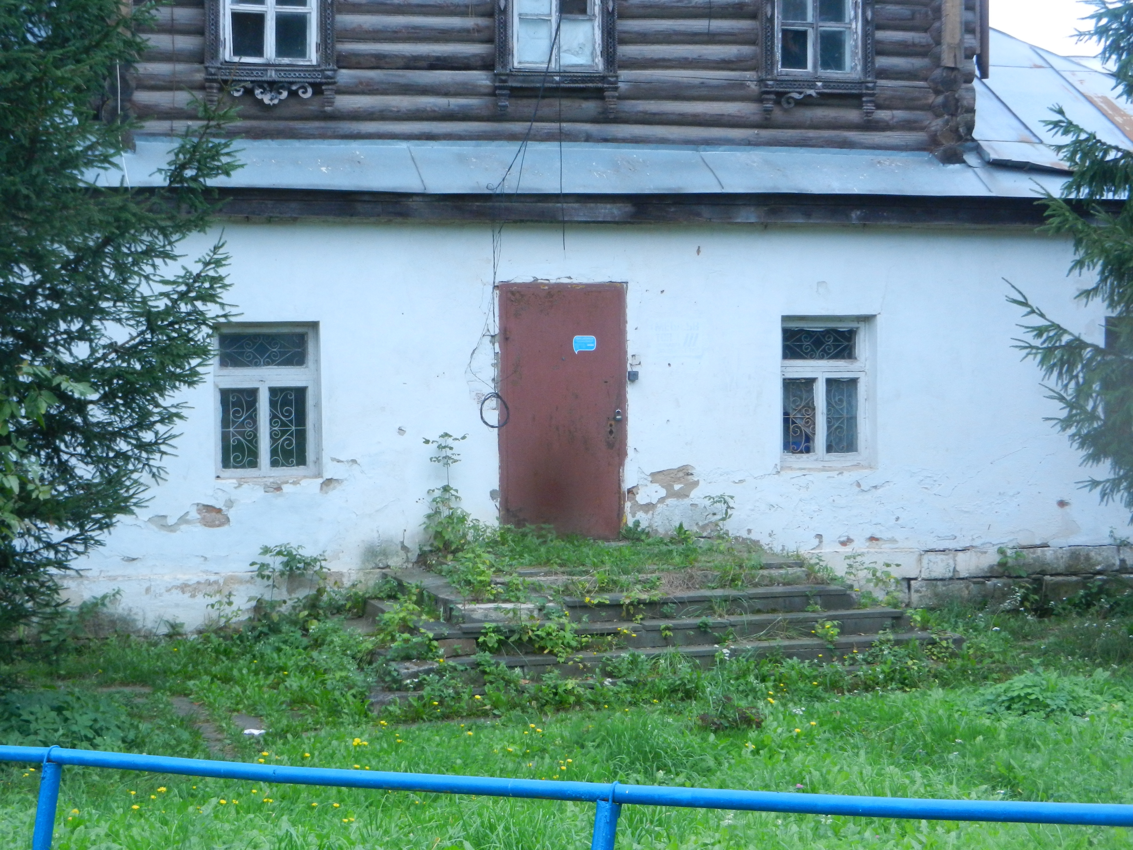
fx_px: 2226
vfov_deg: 21.6
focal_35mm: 68
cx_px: 566
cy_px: 425
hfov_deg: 28.6
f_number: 4.6
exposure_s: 1/320
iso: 400
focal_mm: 12.3
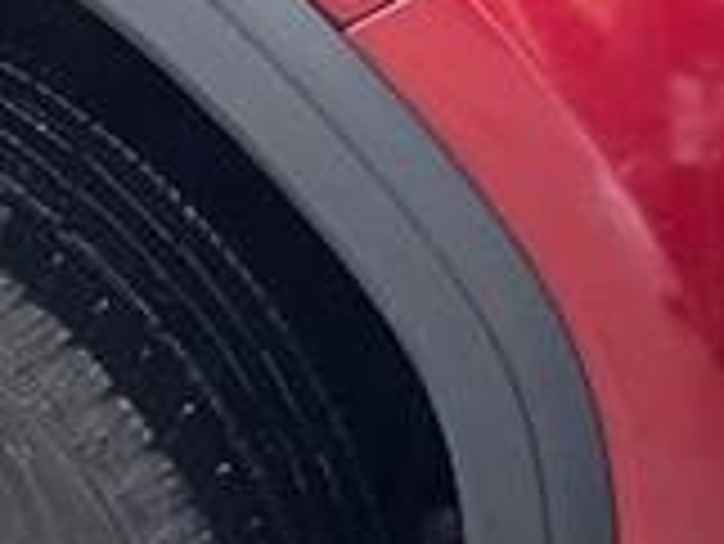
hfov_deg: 12.7
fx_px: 3140
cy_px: 661
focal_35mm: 150
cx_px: -270
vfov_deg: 9.8
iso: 200
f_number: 1.78
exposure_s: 1/40
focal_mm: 6.76
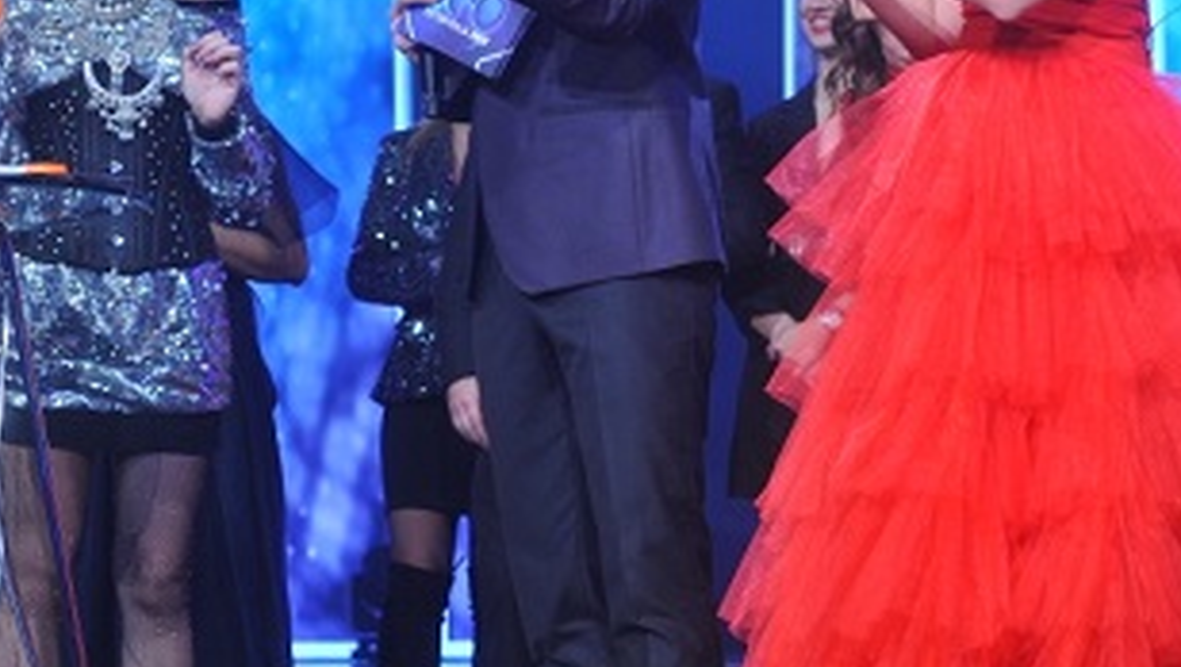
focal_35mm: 122
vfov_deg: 10.0
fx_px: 3824
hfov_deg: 17.4
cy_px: 211
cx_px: 261
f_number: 4
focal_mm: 58
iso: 1600
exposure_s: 1/125
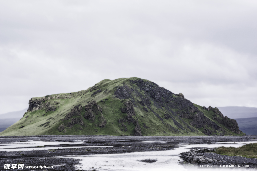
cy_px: 86
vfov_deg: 10.4
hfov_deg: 15.5
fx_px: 942
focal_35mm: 132
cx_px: 128
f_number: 13
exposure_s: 1/500
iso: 100
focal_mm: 87.5
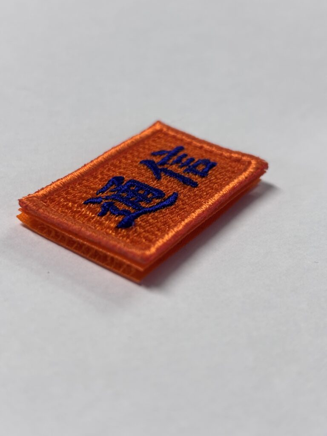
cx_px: 164
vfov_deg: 36.8
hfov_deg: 28.0
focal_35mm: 52
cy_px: 218
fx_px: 655
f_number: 1.6
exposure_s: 1/60
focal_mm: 5.96
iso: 50
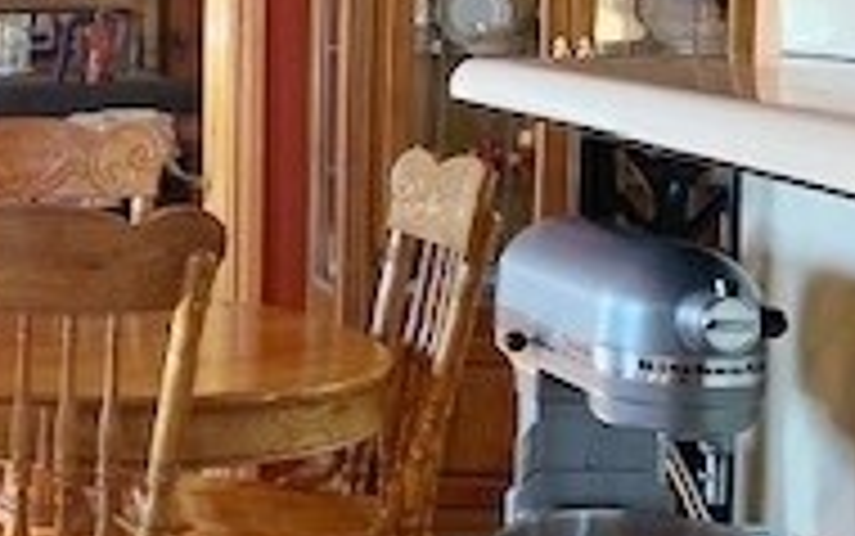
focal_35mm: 93
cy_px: 135
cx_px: -428
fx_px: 2168
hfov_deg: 19.4
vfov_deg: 14.0
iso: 50
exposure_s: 1/60
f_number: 1.8
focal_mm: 4.25
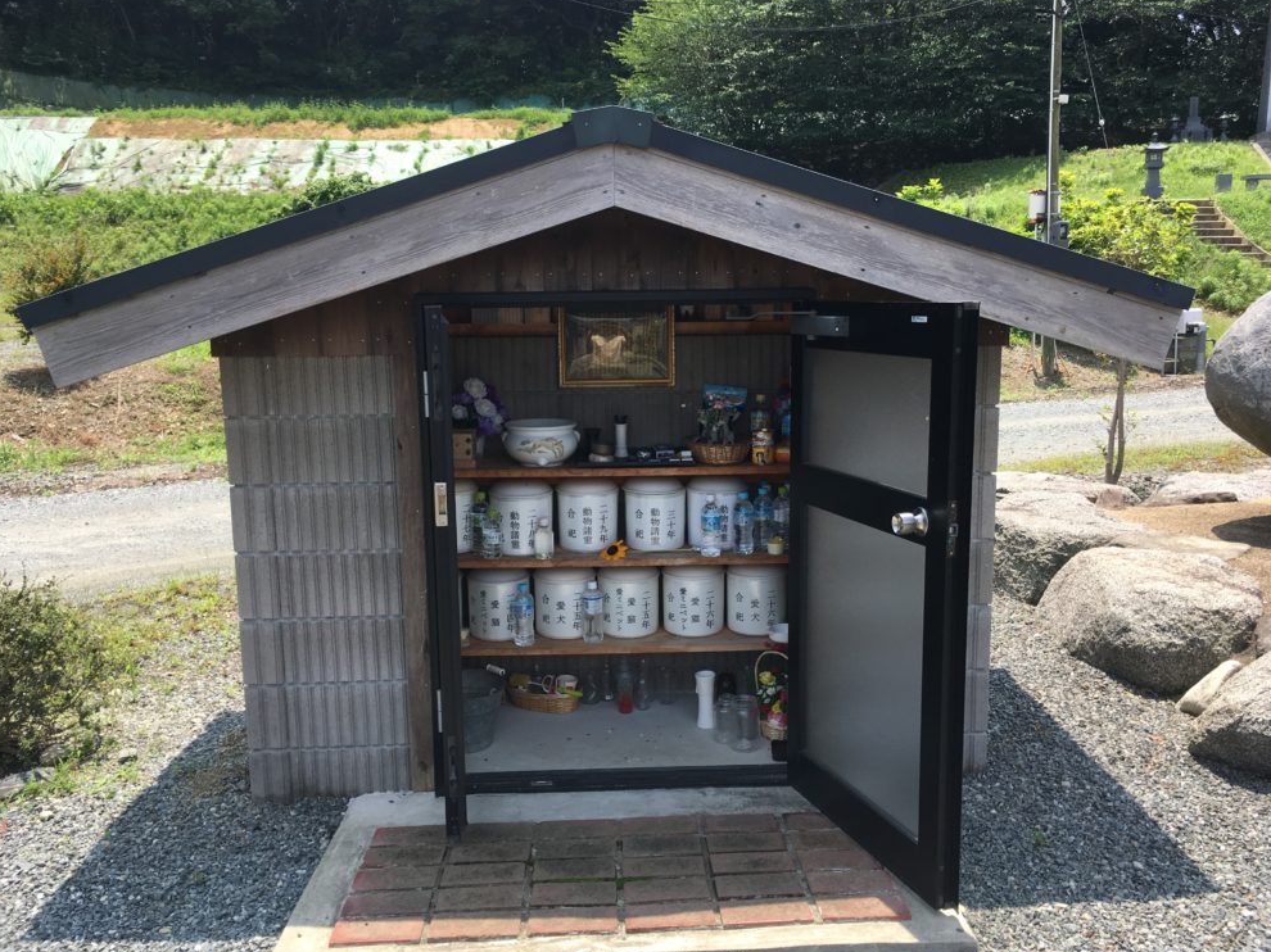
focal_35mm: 30
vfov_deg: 46.8
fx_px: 1101
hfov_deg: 60.0
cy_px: 476
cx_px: 644
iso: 25
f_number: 2.2
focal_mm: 4.15
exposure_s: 1/827
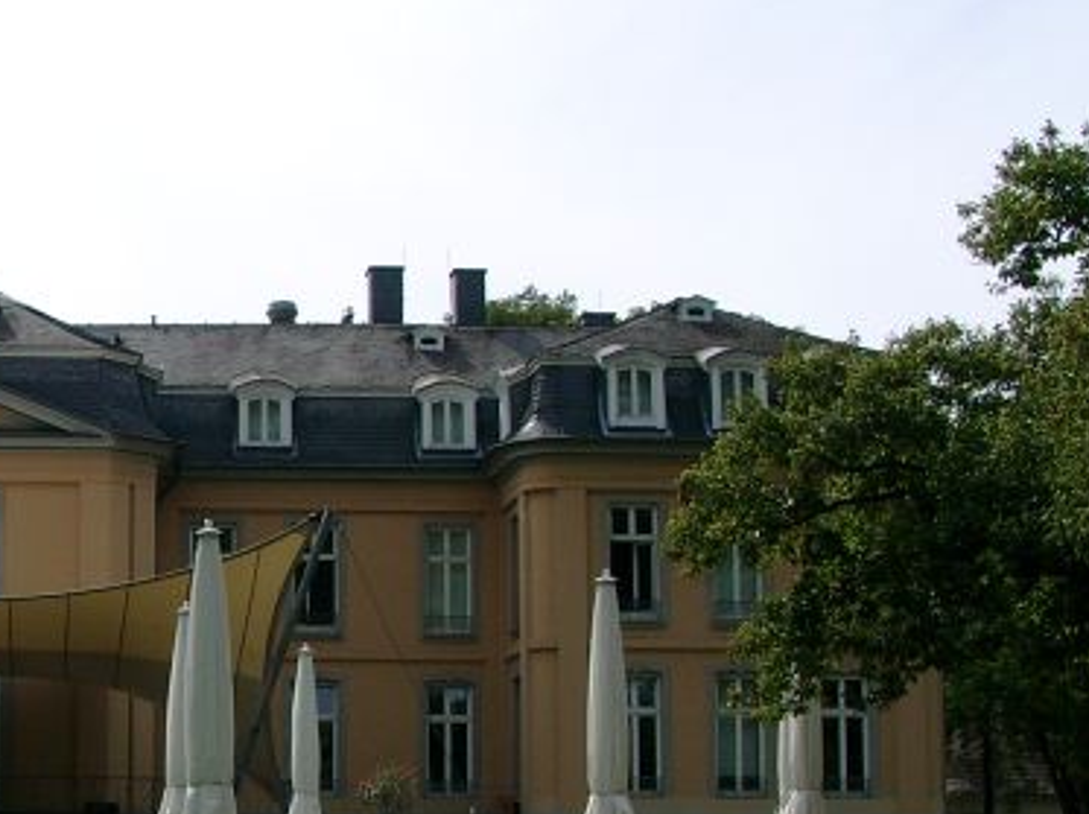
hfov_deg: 25.2
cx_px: -44
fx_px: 2294
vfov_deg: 20.1
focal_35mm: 73
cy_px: 534
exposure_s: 1/908
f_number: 4
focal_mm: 7.13
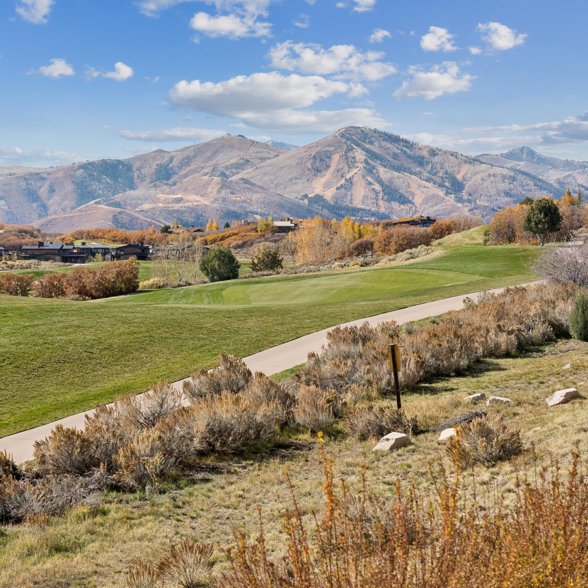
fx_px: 1730
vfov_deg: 19.3
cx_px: 186
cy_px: 294
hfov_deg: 19.2
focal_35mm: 90
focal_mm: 70
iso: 640
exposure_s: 1/2500
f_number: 9
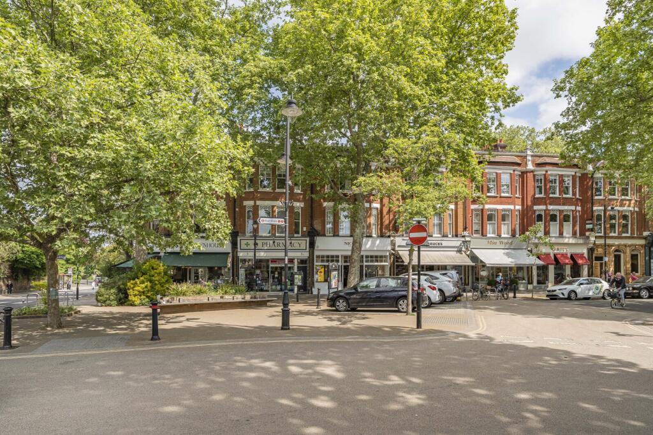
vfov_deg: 59.5
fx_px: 381
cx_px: 326
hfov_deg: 81.2
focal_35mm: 21
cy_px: 218
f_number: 9
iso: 320
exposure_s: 1/400
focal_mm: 21
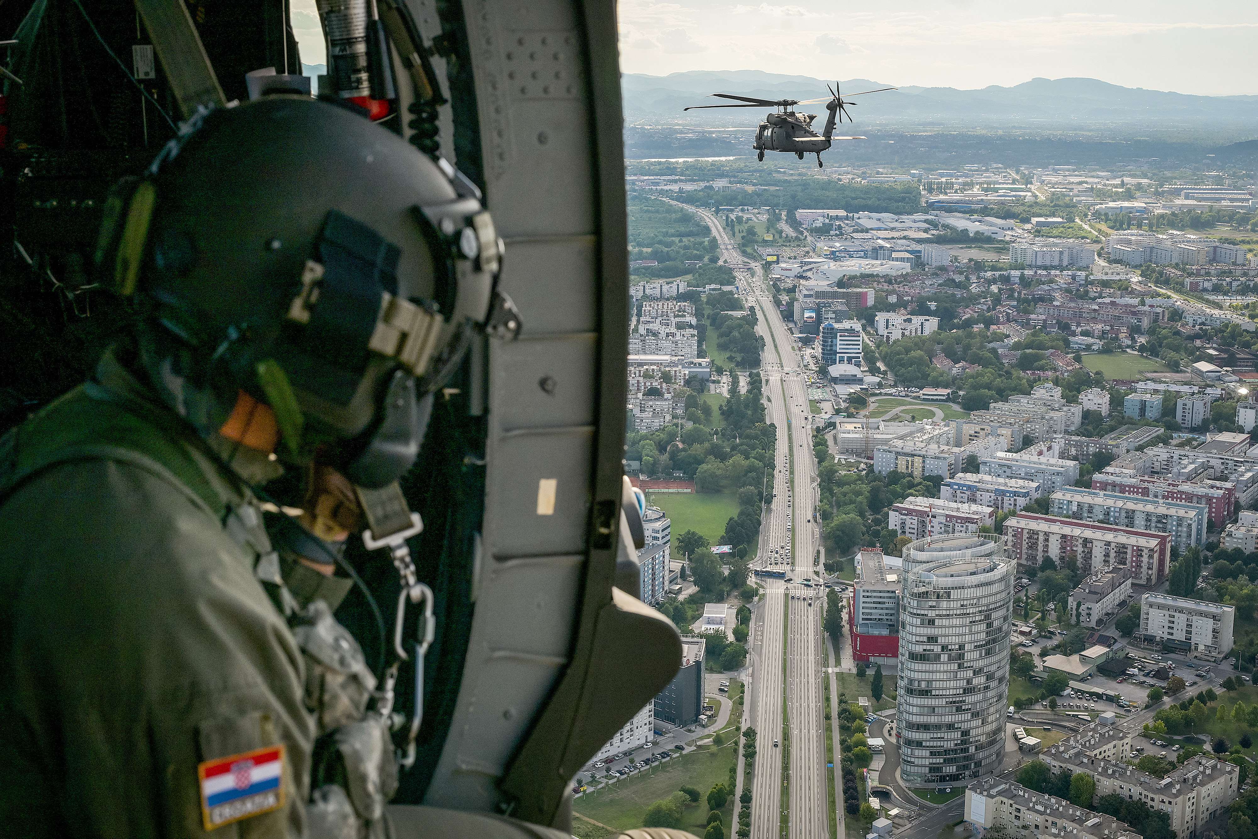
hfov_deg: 43.6
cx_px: 629
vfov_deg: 29.9
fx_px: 1572
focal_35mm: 45
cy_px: 420
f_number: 8
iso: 400
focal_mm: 45
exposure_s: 1/1250
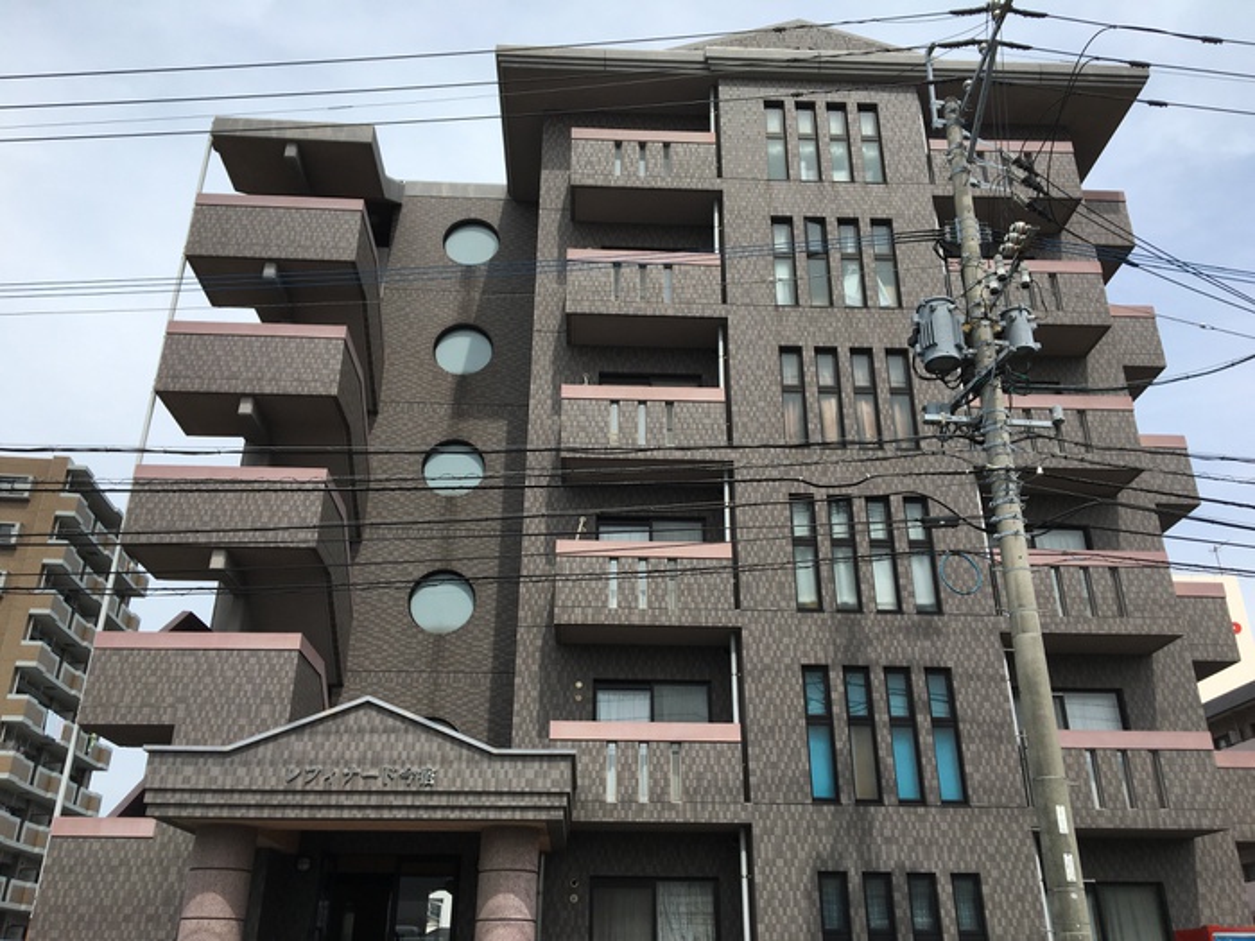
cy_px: 470
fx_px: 1051
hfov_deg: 61.7
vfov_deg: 48.2
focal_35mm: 29
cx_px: 628
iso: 25
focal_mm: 4.15
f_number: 2.2
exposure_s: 1/2024
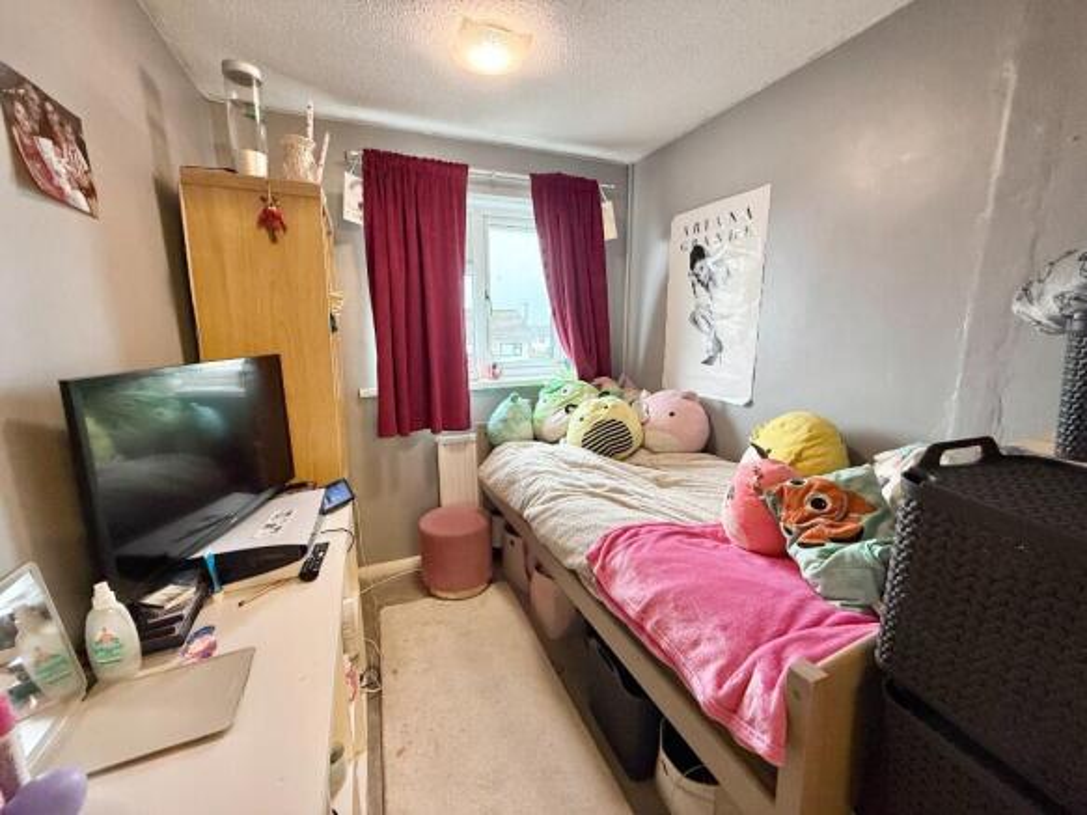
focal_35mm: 14
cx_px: 544
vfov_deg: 85.7
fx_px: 440
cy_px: 408
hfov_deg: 102.1
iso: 400
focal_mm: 2.22
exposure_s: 1/50
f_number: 2.2
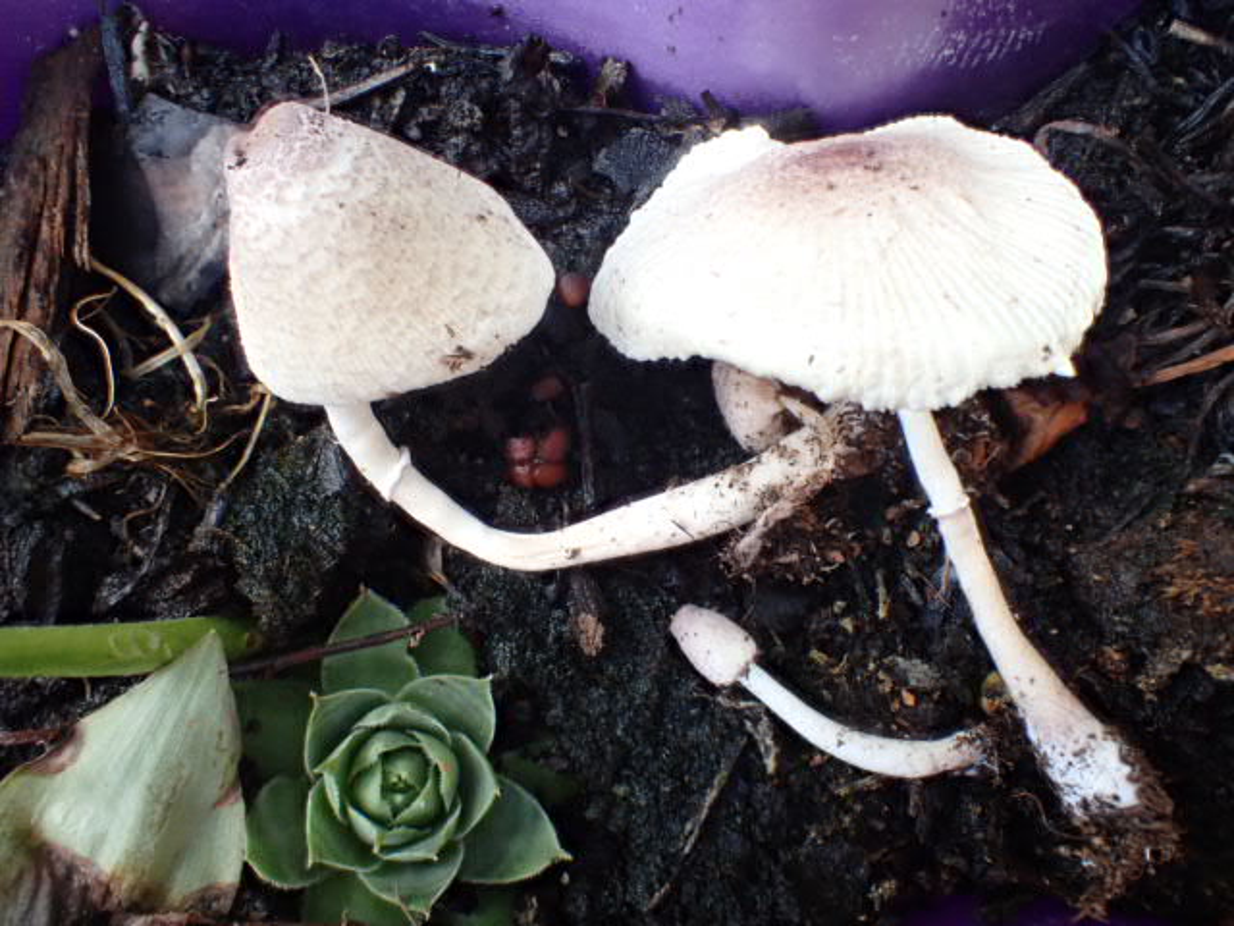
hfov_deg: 60.0
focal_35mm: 30
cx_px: 617
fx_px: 1069
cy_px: 463
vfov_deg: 46.8
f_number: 3.2
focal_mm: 5.5
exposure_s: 1/125
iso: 400
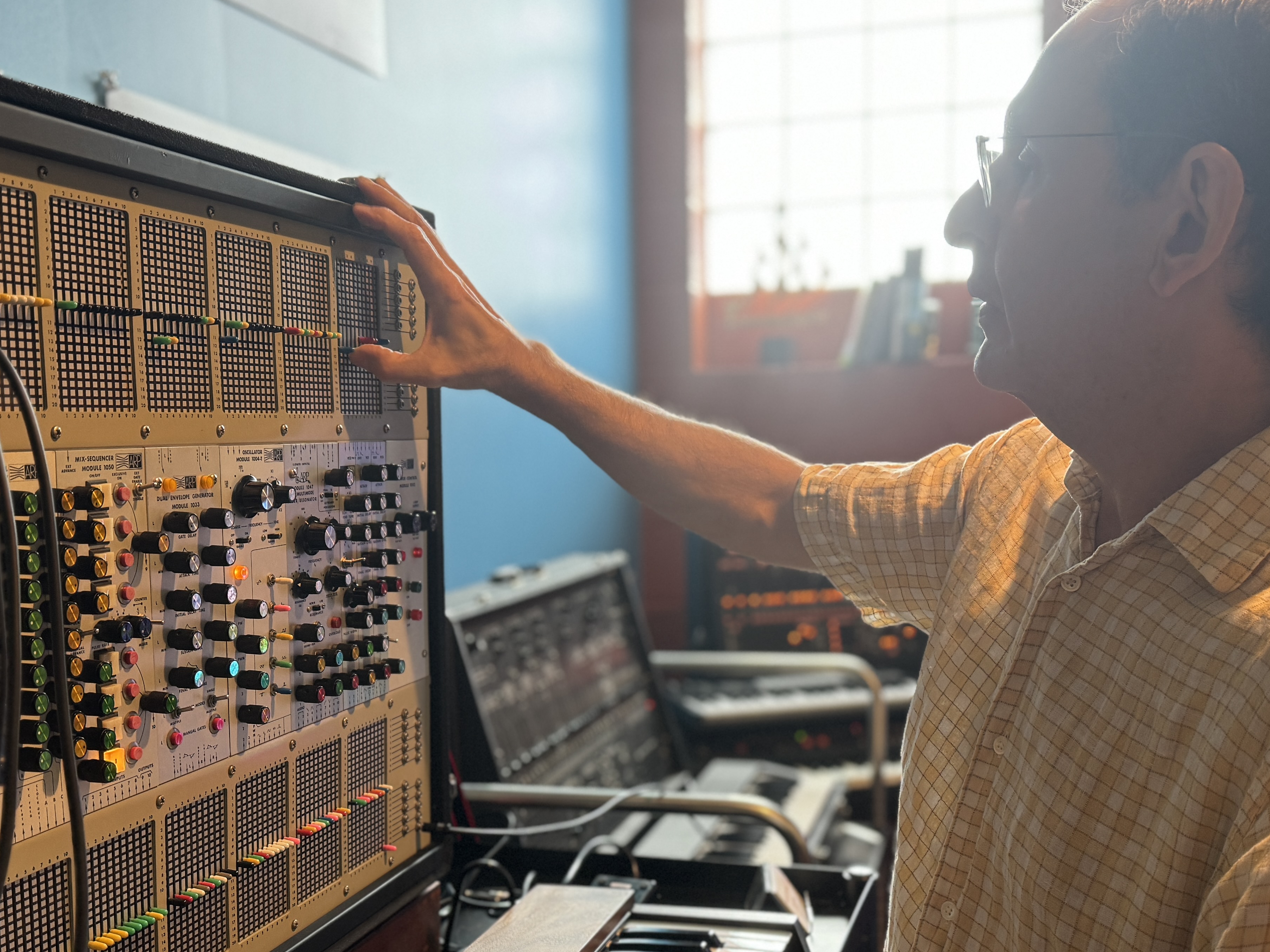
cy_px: 633
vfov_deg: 37.3
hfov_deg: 49.0
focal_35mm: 38
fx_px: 1394
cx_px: 633
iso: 200
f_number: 1.78
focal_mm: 6.76
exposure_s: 1/60
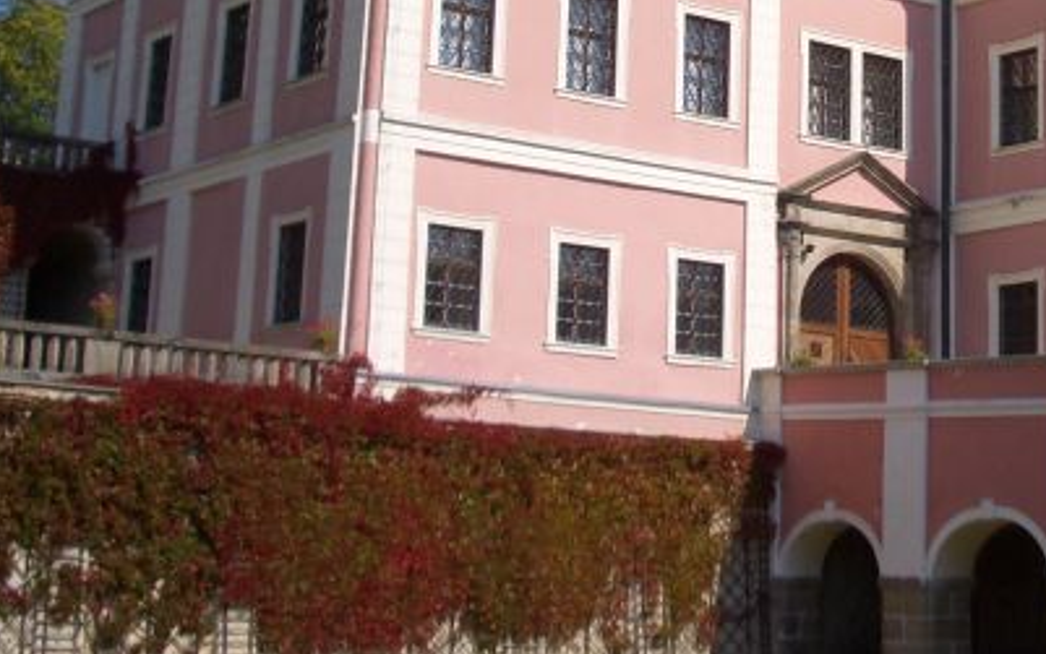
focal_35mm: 74
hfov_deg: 27.2
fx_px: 2110
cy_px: -96
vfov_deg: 17.0
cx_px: 866
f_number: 4.3
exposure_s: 1/640
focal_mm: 5.8
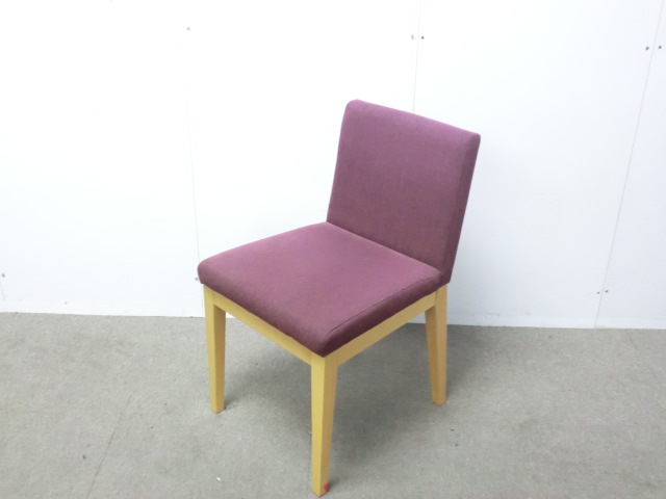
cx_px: 333
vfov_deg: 37.7
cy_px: 250
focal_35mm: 38
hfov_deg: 49.0
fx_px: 731
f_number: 3.9
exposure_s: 1/25
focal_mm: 6.9
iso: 800
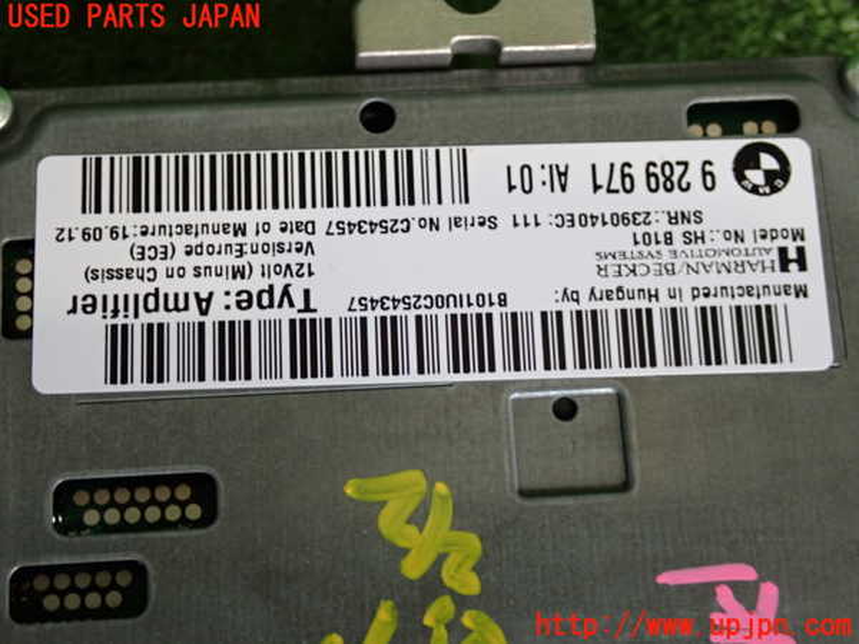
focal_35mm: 58
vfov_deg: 25.2
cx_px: 430
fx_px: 1439
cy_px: 322
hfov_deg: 33.2
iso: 320
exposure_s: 1/60
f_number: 3.5
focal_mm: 10.35
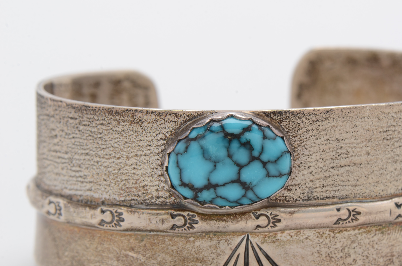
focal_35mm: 128
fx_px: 1421
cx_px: 201
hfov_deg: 16.1
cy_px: 133
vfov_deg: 10.7
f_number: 16
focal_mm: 85
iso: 200
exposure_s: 1/125
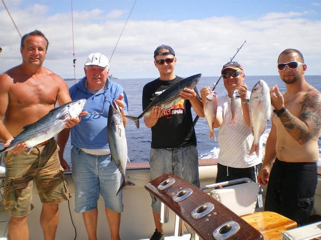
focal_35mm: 36
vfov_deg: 39.6
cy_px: 120
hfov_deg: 51.4
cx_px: 160
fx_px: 334
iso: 50
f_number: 4.6
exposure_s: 1/400
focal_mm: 6.3
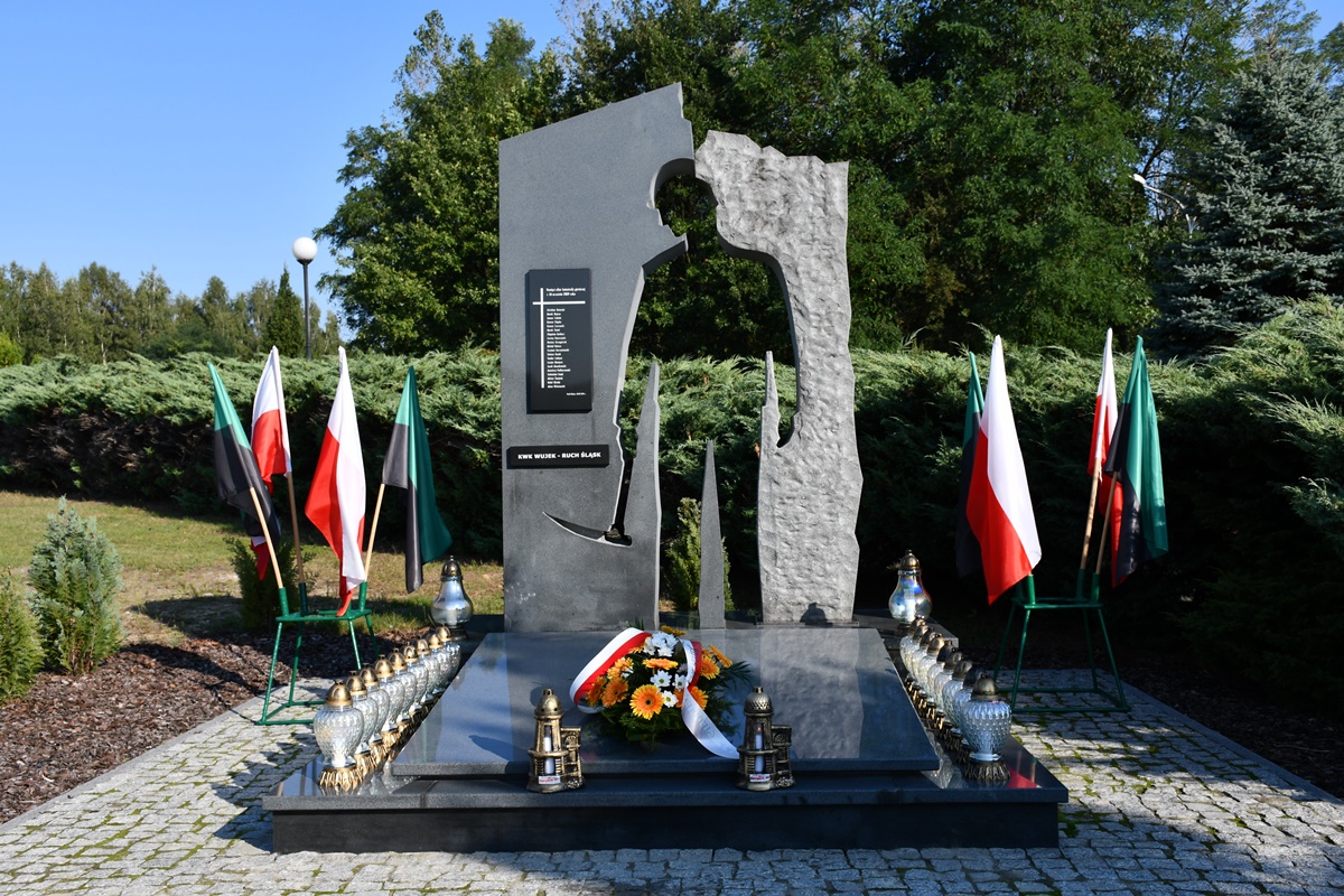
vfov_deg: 36.9
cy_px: 448
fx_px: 1344
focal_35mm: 36
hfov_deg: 53.1
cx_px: 672
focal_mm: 24
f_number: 8
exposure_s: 1/250
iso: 110
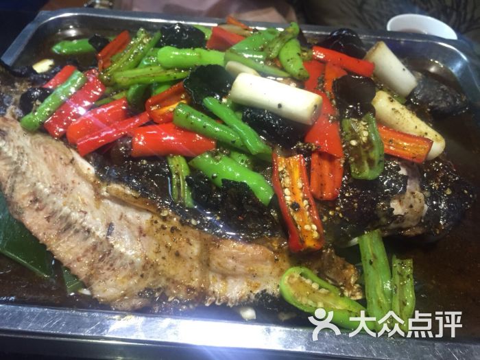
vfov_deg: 48.2
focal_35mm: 29
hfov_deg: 61.7
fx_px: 402
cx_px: 240
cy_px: 180
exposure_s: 1/30
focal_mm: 4.15
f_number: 2.2
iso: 250
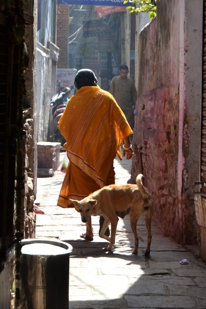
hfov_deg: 7.4
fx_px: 1598
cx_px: 100
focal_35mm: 186
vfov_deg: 11.0
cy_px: 136
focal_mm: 55
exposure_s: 1/320
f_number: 5.6
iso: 400
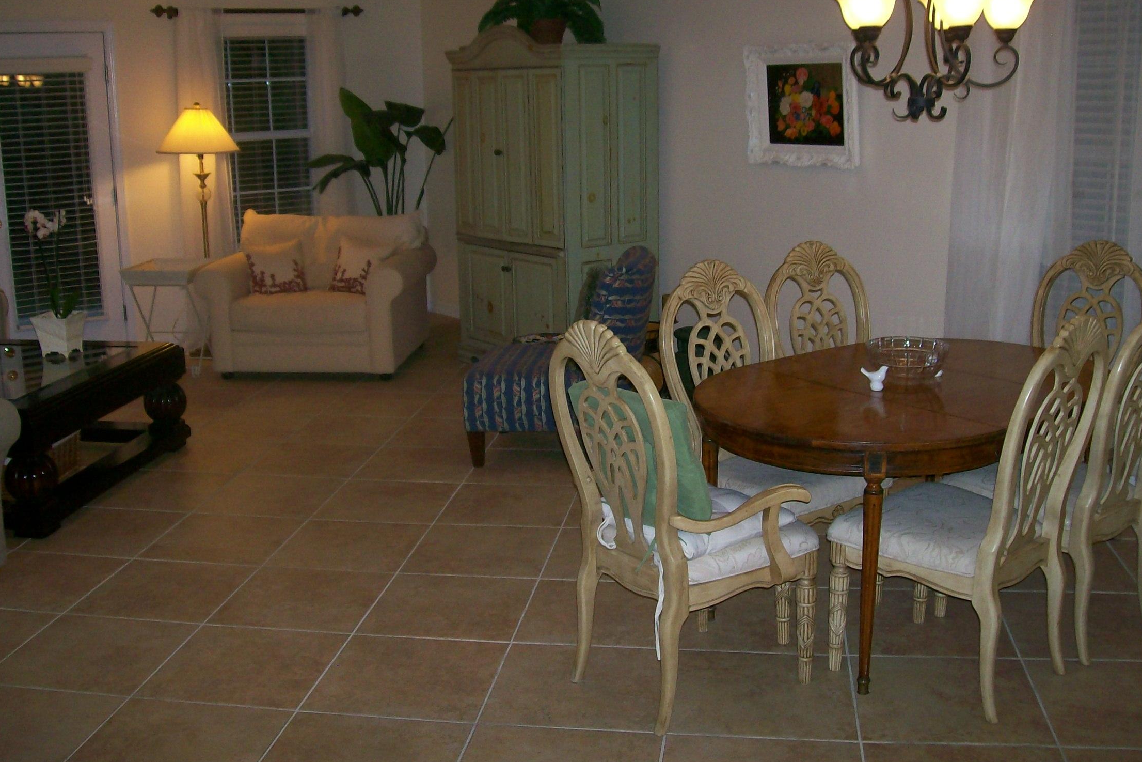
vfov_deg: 34.2
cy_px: 343
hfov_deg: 49.5
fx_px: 1237
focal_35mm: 39
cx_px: 552
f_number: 2.7
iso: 80
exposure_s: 1/64
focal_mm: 6
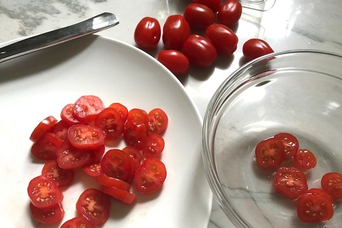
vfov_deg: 43.5
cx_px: 173
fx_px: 285
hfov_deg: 61.9
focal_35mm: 30
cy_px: 128
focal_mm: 3.99
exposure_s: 1/20
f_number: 1.8
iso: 40
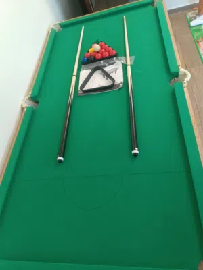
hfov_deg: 56.8
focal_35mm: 24
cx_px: 102
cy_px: 135
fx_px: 188
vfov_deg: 71.6
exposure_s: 1/30
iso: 368
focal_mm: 4.09
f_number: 1.6
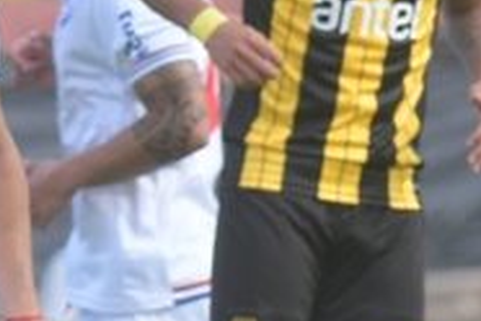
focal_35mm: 1937
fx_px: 25878
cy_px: 335
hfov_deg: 1.1
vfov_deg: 0.7
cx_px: -341
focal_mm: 300
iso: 400
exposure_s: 1/640
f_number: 6.3
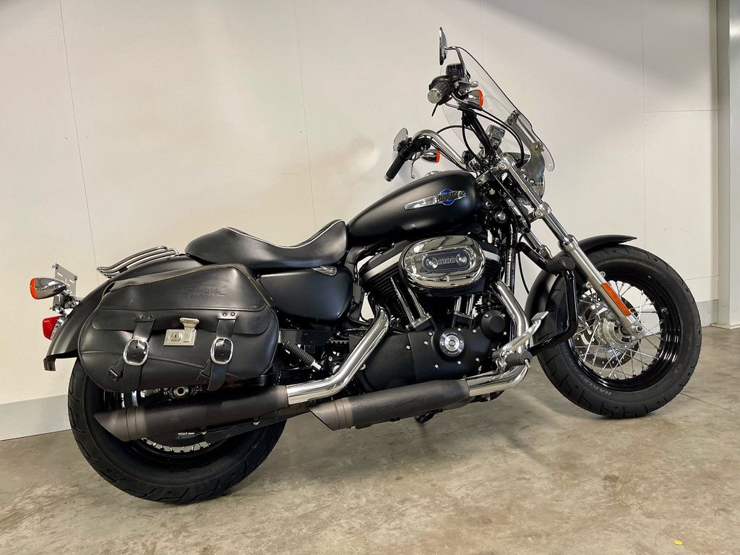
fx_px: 556
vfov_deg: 53.1
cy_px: 278
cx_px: 370
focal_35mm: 26
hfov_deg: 67.3
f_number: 1.6
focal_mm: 5.1
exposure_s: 1/50
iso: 200
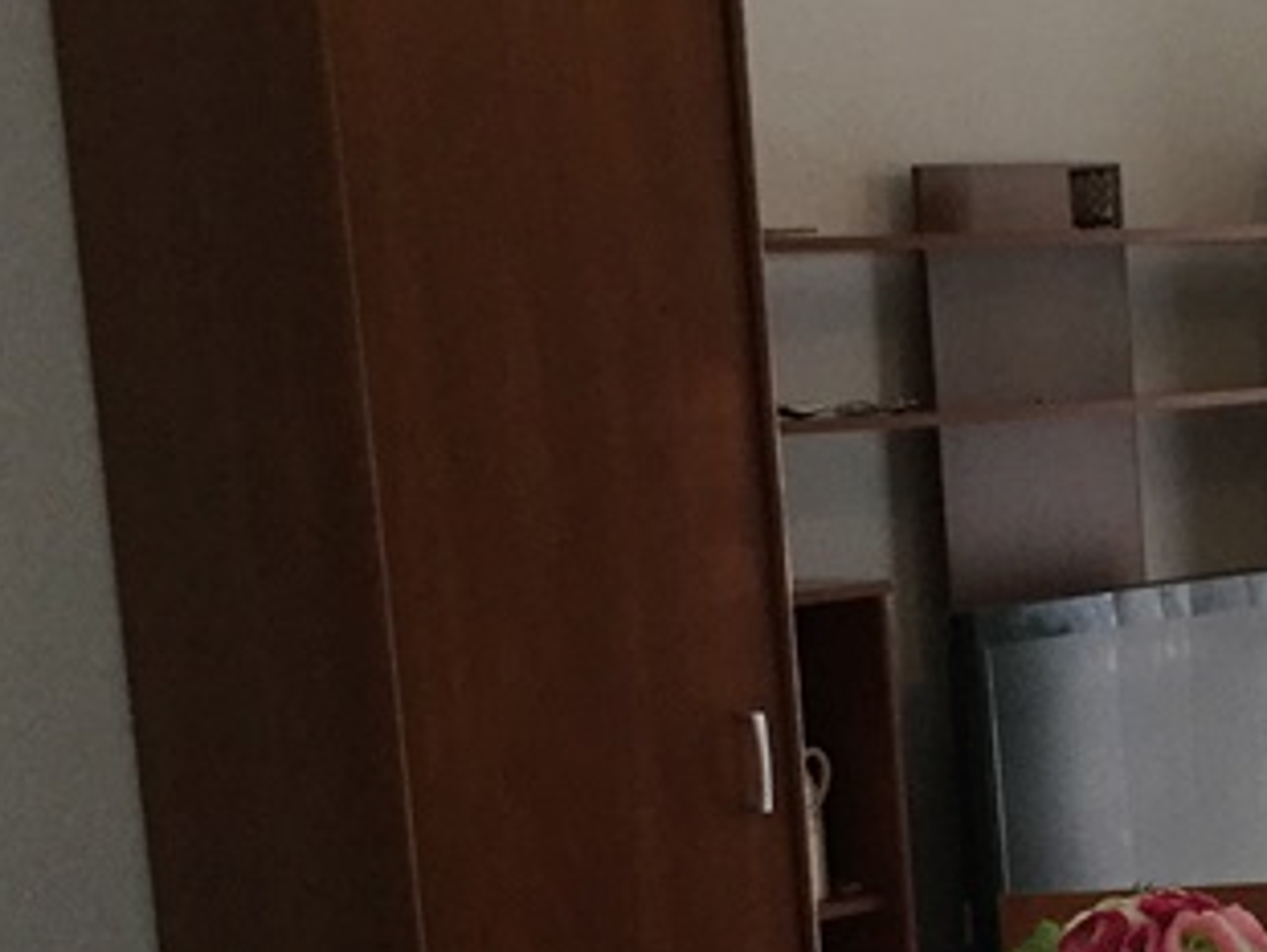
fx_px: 3663
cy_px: 972
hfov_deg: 19.0
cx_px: 1304
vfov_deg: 14.6
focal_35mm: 100
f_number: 2.4
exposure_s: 1/33
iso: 50
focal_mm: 3.3
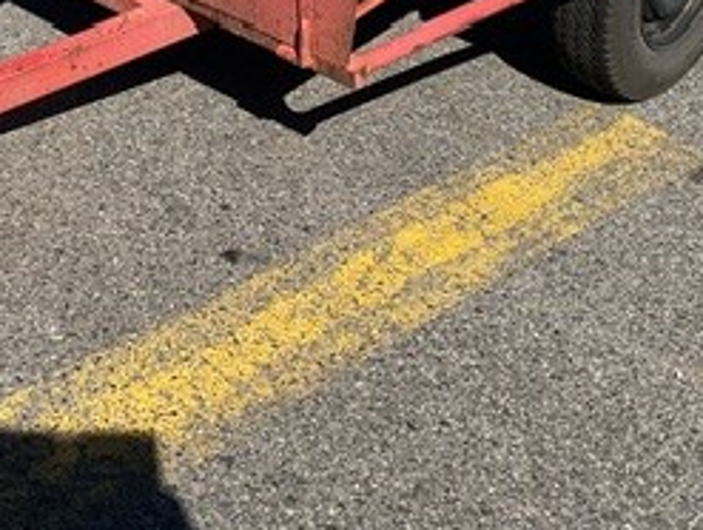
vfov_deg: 18.7
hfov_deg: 25.9
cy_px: -88
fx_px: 1525
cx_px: 313
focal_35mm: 75
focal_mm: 3
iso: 16
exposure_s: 1/2427
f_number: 1.8
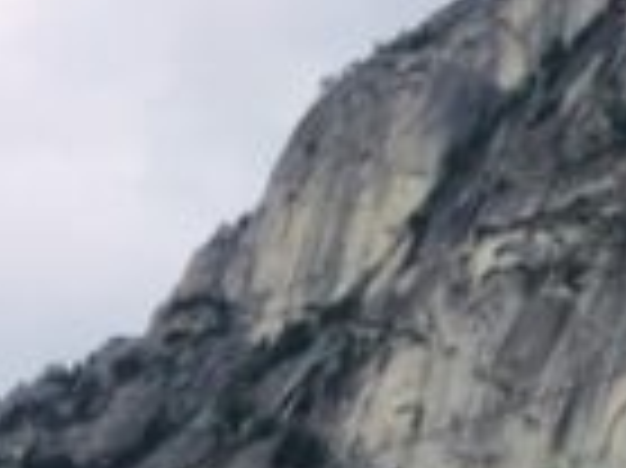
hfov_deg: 14.4
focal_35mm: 125
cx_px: 1027
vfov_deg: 11.6
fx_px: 2259
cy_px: 536
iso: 32
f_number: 2.2
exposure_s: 1/706
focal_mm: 4.15
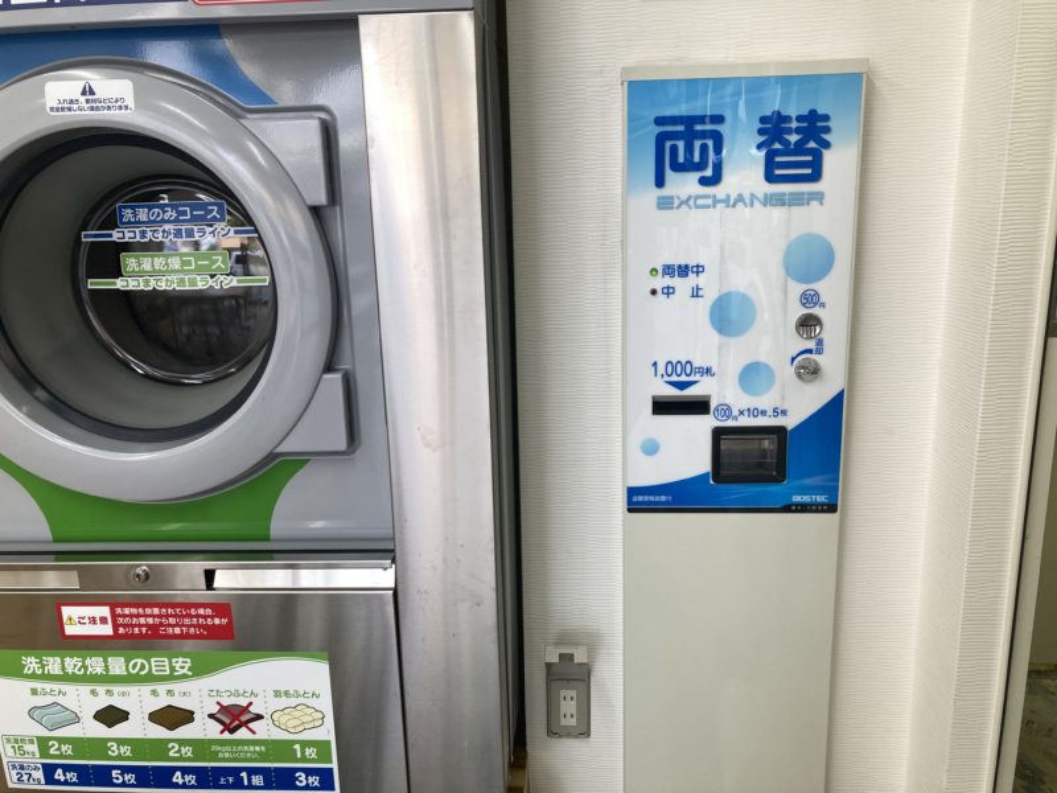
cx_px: 528
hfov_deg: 63.4
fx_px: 855
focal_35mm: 28
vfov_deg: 49.7
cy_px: 396
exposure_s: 1/120
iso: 40
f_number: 1.8
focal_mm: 3.99
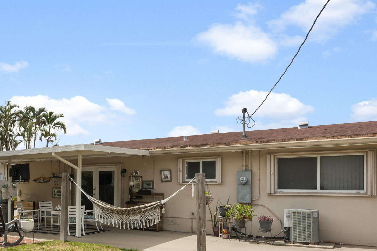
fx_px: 377
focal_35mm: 36
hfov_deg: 47.6
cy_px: 184
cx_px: 36
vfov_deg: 36.2
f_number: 9
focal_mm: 16
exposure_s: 1/80
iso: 50
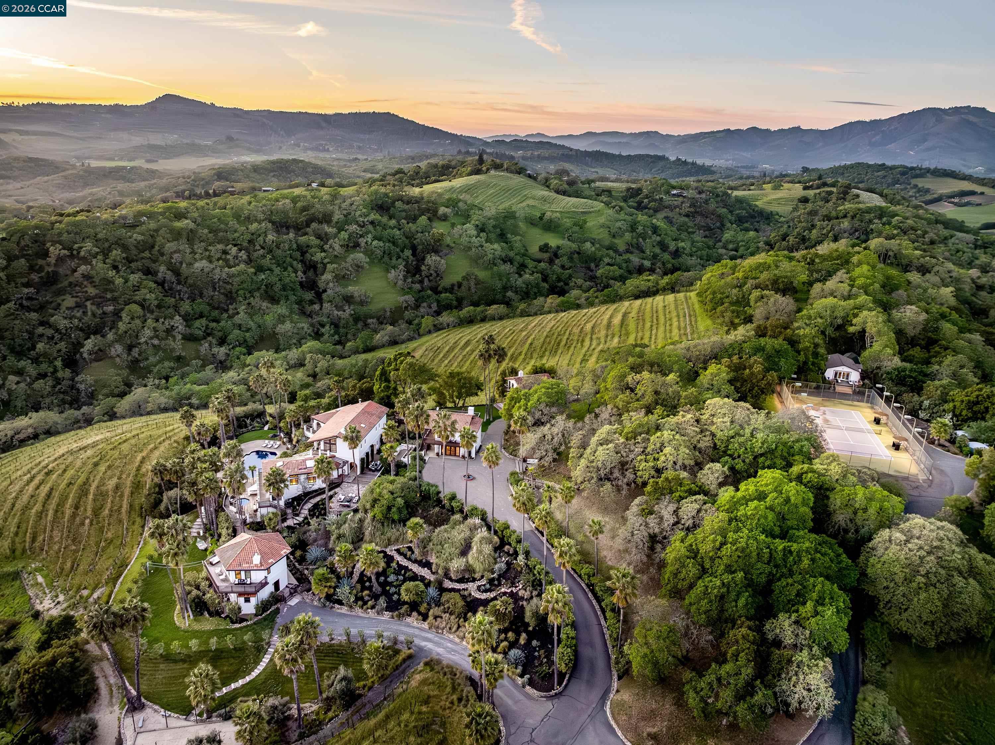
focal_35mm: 24
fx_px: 690
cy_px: 372
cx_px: 498
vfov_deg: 56.8
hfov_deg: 71.6
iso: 400
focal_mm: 12.29
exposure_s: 1/200
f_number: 2.8
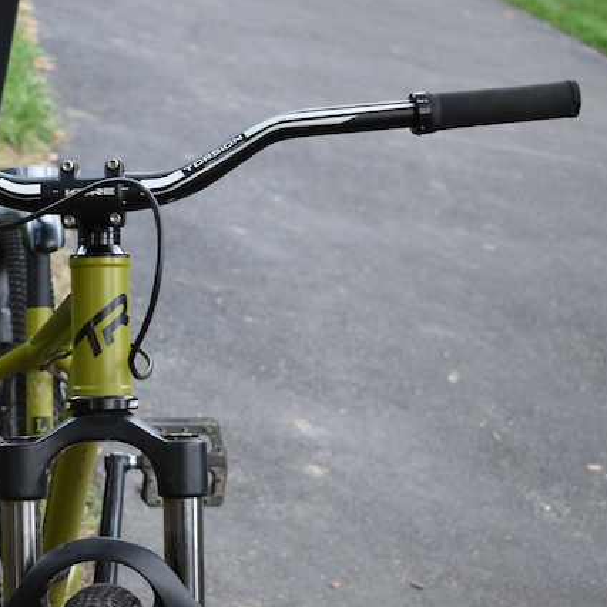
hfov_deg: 19.0
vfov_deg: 19.1
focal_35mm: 91
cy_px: 330
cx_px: 150
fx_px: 1805
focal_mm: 38
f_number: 4.8
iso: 800
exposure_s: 1/160
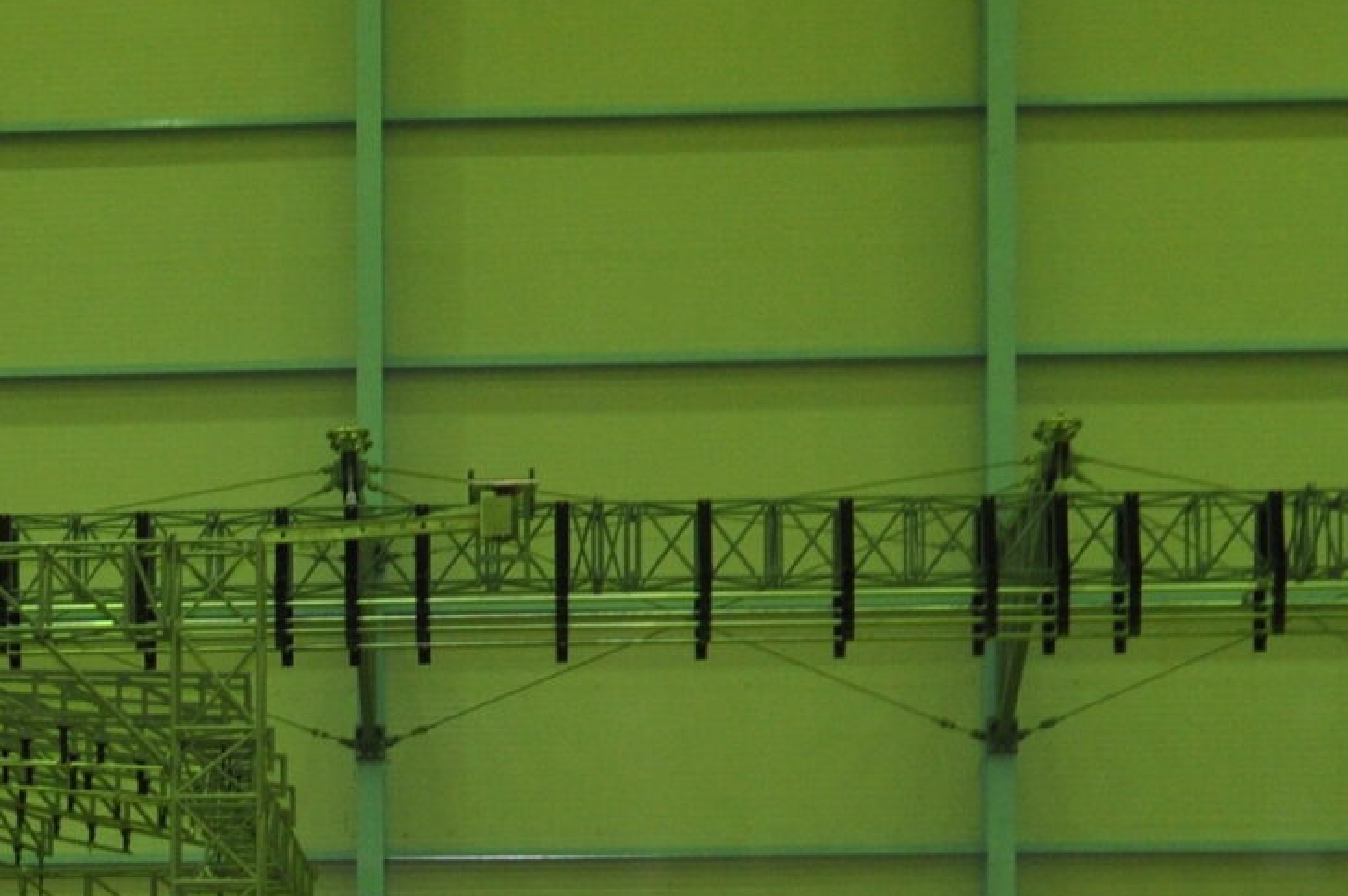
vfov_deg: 11.2
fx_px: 4340
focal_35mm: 116
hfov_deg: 17.3
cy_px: 1444
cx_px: 74
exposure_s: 1/60
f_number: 5
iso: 500
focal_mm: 22
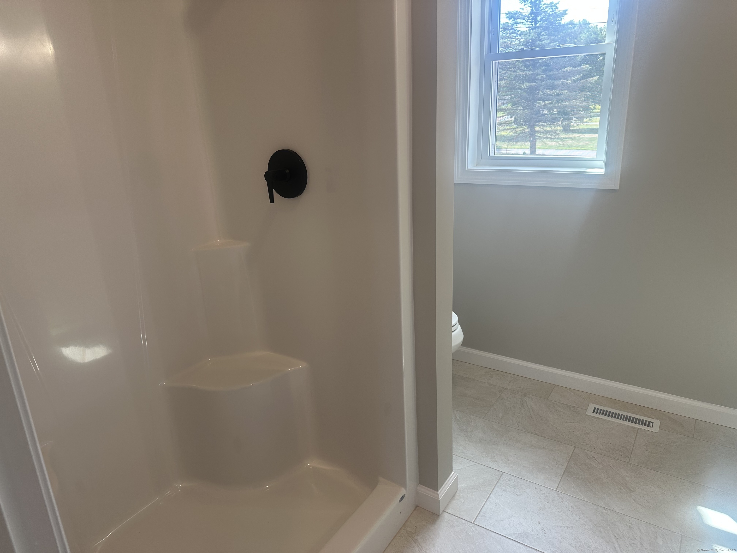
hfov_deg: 71.6
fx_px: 511
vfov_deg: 56.8
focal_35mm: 24
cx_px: 368
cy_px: 276
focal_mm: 6.86
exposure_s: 1/161
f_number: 1.78
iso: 100
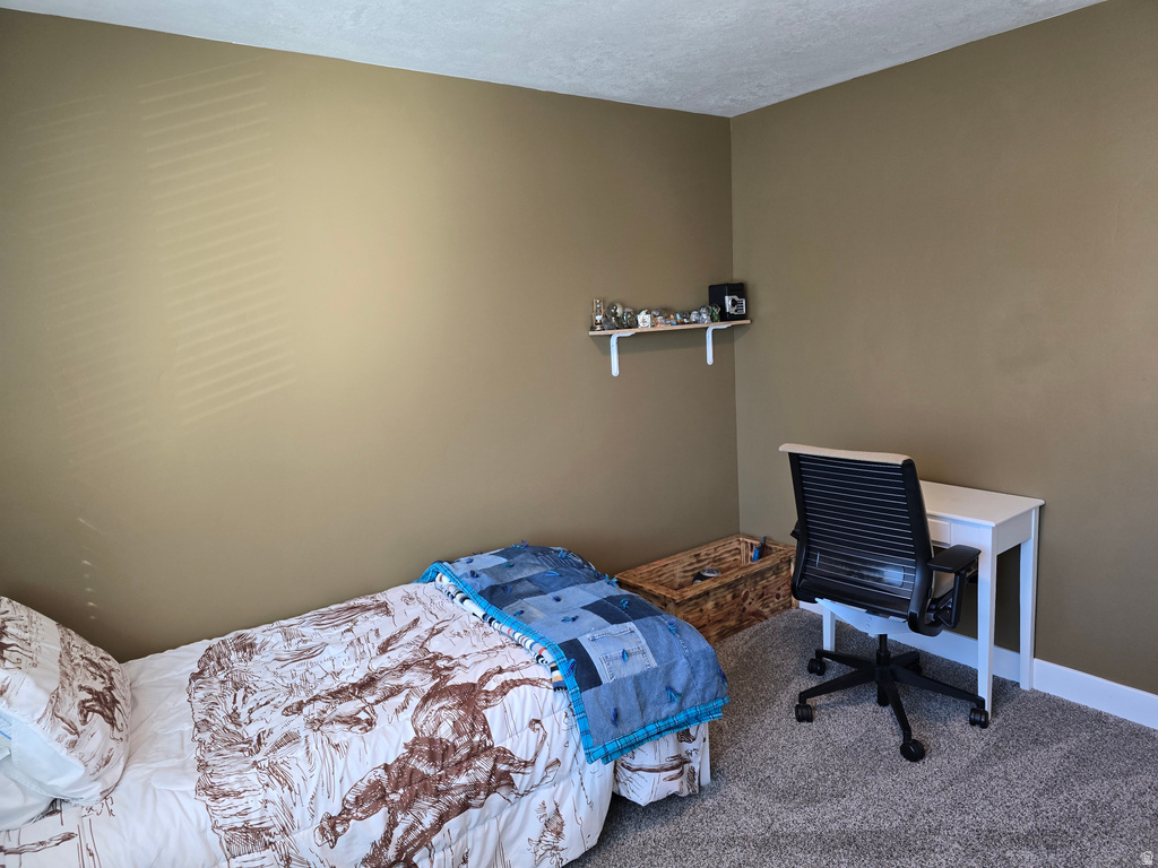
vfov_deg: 58.9
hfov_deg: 73.9
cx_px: 579
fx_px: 769
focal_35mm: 23
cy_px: 434
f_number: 1.7
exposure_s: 1/120
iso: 100
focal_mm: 6.3
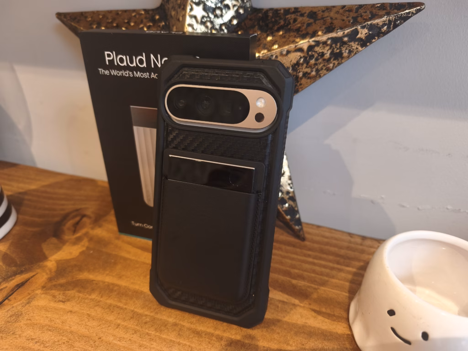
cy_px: 176
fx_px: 311
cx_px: 234
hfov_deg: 73.9
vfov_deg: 58.9
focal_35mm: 23
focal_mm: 6.45
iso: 500
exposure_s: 1/50
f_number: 1.62
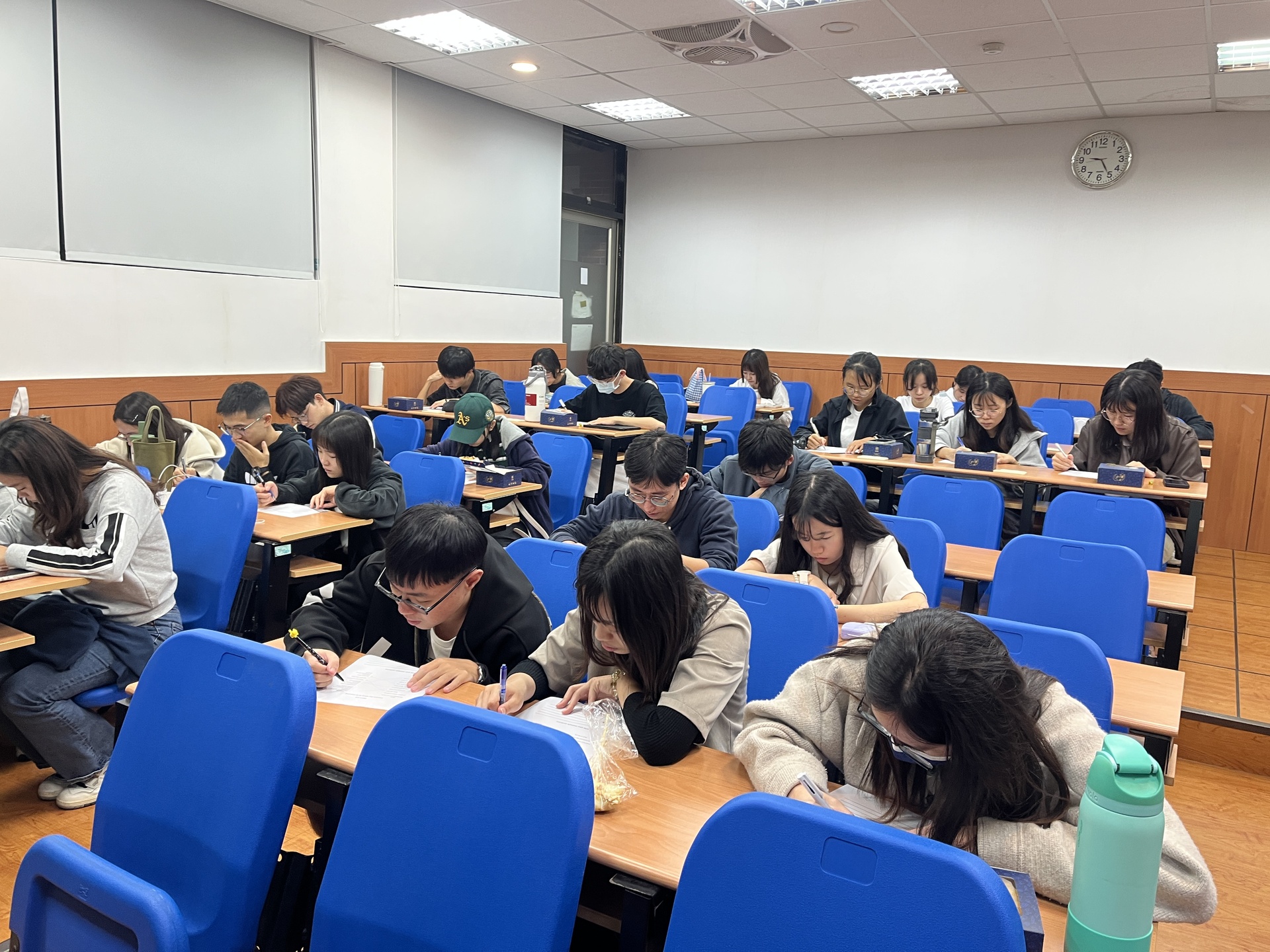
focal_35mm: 26
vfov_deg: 53.1
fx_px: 954
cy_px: 476
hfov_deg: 67.3
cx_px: 635
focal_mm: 5.1
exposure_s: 1/60
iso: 125
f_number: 1.6
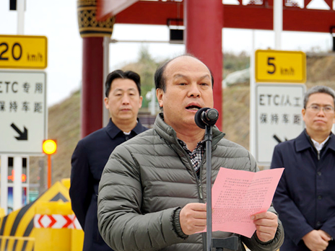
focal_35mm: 133
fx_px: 1284
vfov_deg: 11.2
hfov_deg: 14.9
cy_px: 159
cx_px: 191
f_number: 5
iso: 100
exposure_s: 1/100
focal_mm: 61
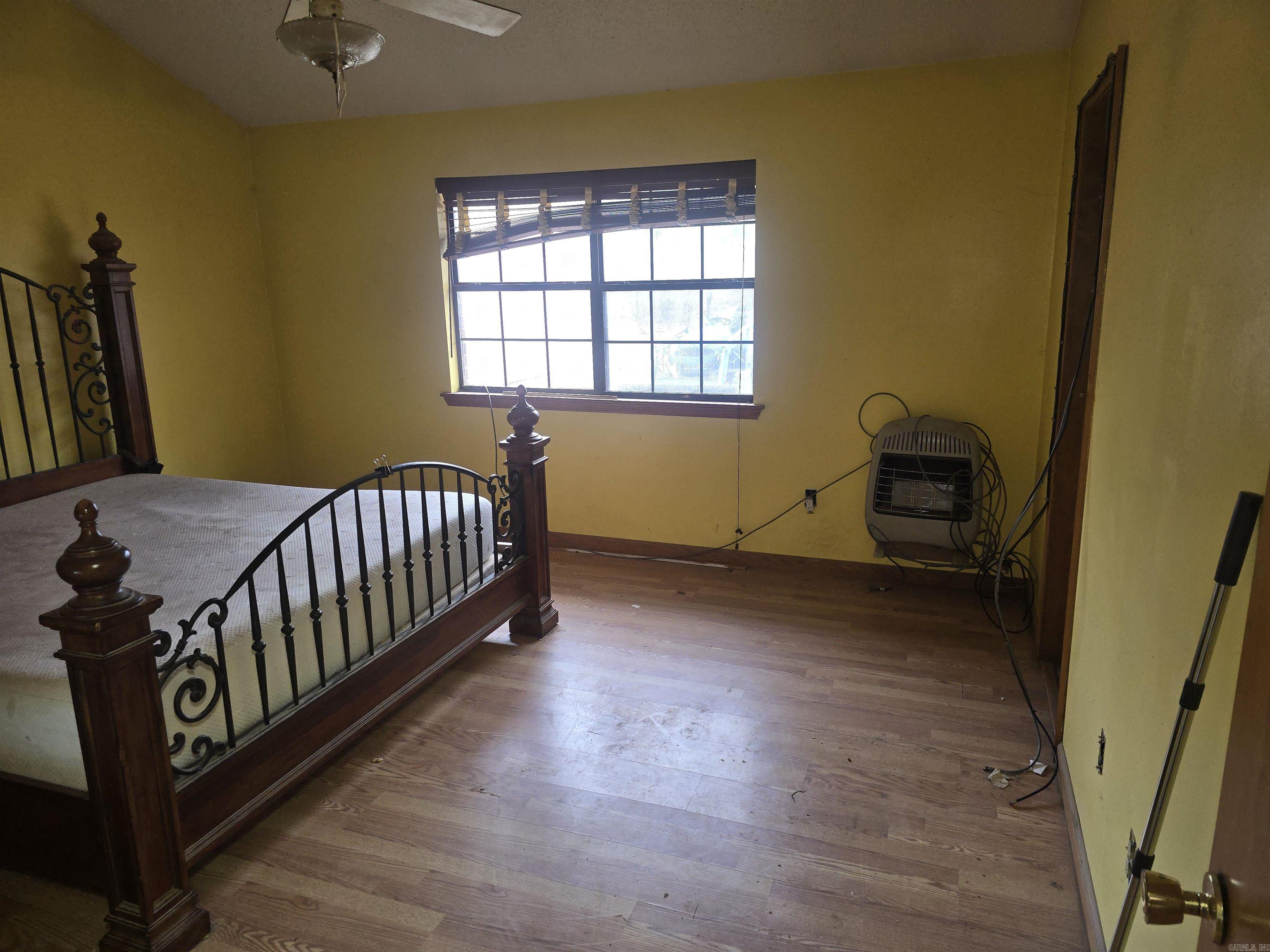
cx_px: 635
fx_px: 844
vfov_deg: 58.9
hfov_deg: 73.9
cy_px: 476
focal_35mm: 23
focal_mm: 6.3
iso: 125
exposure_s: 1/60
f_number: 1.7
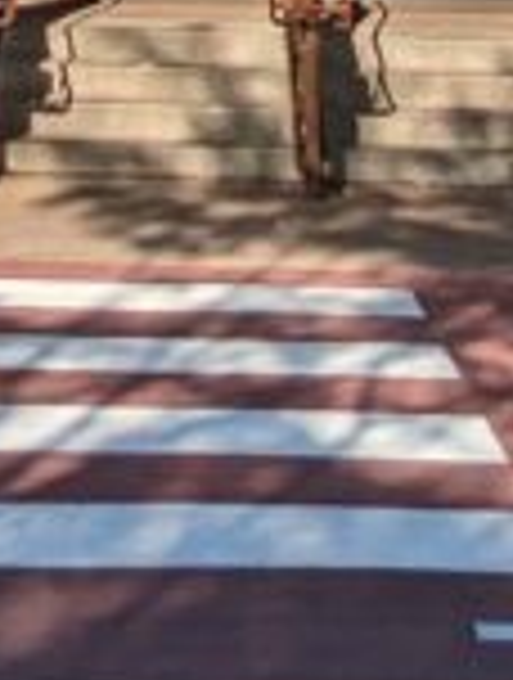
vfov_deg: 11.1
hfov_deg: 16.8
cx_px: 169
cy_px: -1423
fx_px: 1732
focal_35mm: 88
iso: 43
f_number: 2.2
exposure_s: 1/1348
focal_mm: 1.95
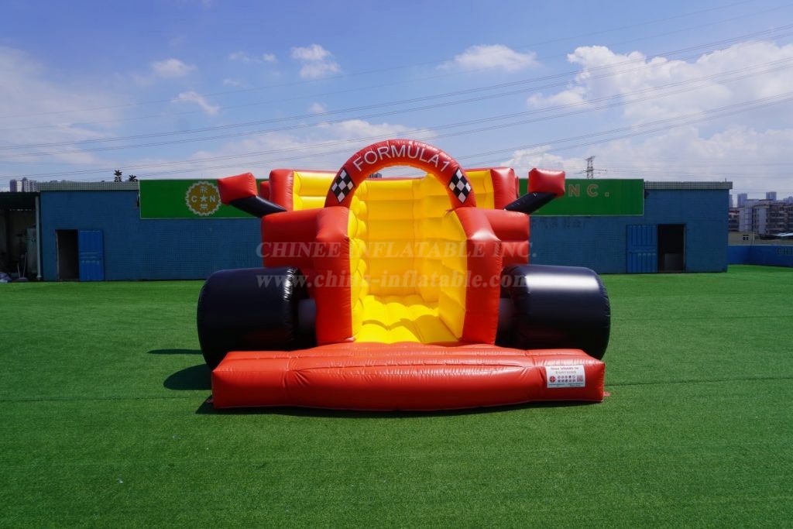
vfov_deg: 53.1
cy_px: 264
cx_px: 396
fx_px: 529
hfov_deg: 73.7
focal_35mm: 24
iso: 100
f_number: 10
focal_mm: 16
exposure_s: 1/250
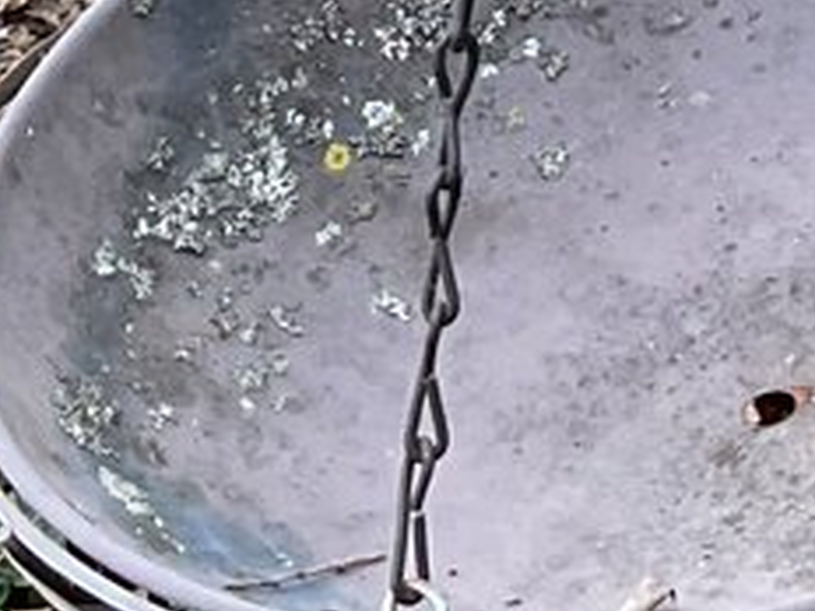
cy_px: -711
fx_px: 4450
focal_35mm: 189
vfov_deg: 7.5
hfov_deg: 9.3
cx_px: 1990
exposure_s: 1/165
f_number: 1.8
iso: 16
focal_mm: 3
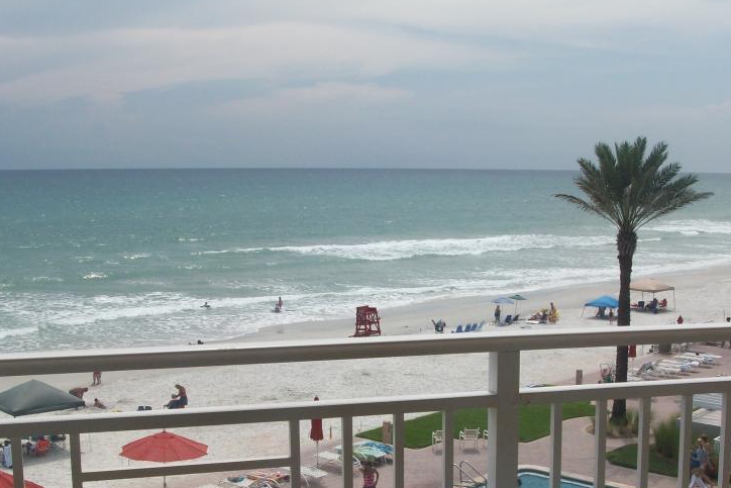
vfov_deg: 26.9
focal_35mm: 50
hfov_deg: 39.6
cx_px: 385
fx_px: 1015
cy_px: 316
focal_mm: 5.7
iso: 64
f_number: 5.5
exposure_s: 1/416
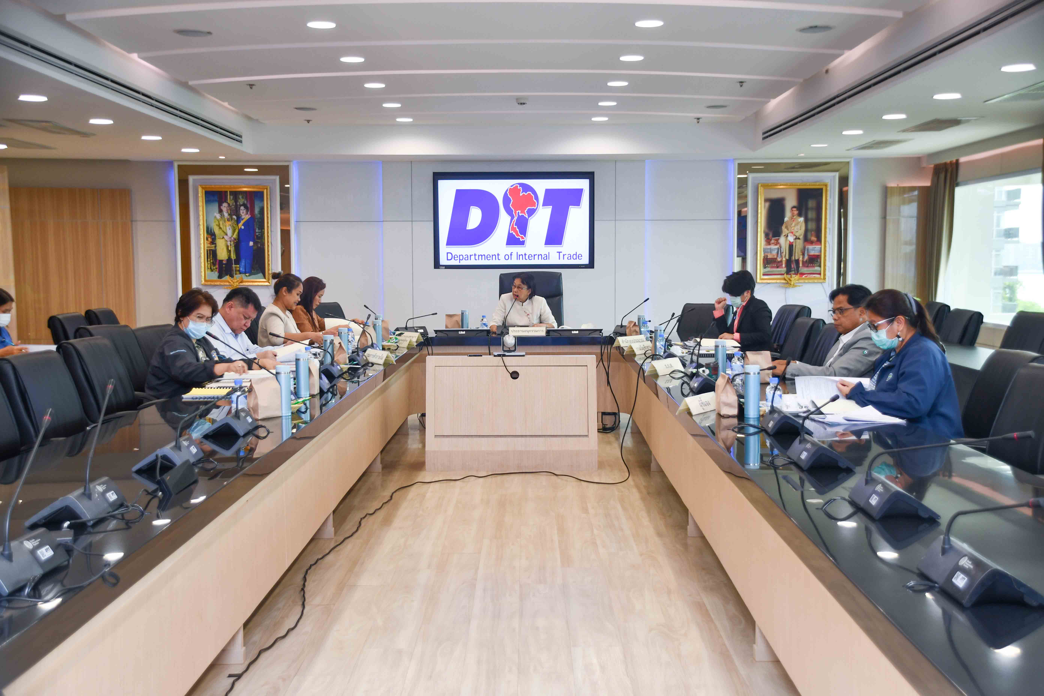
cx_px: 522
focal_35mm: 48
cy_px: 348
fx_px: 1392
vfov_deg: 28.1
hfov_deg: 41.1
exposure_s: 1/60
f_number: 4.2
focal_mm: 32
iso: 250
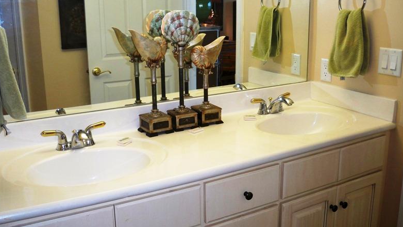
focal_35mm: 39
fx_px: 417
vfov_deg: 30.4
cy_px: 102
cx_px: 198
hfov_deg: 51.6
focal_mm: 6.3
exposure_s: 1/80
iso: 250
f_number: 3.1
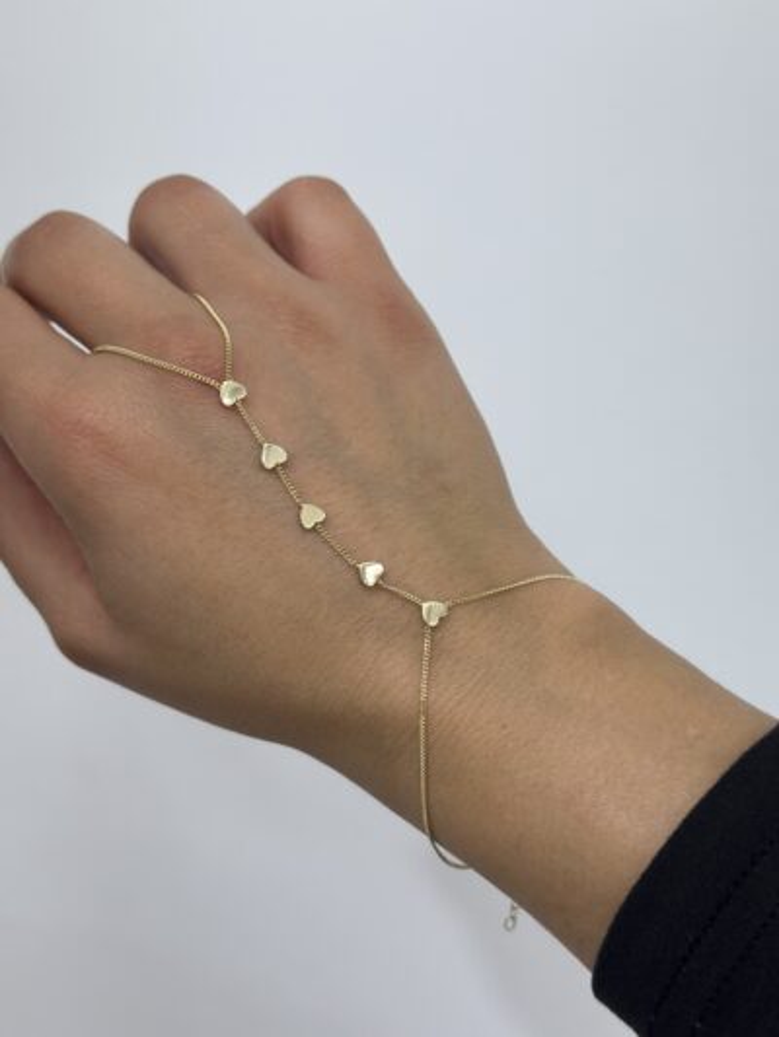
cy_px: 518
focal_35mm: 48
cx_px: 390
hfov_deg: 30.3
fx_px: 1440
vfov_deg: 39.6
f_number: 1.78
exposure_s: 1/335
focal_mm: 6.86
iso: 80
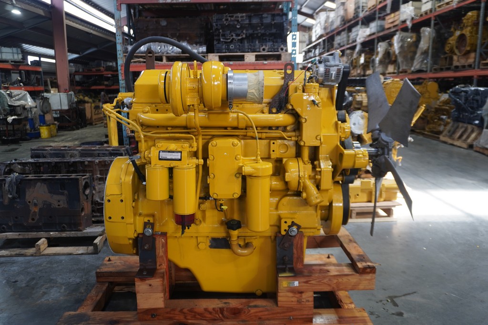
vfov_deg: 45.7
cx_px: 244
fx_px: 386
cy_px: 162
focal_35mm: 28
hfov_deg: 64.5
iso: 200
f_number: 4
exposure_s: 1/30
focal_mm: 19
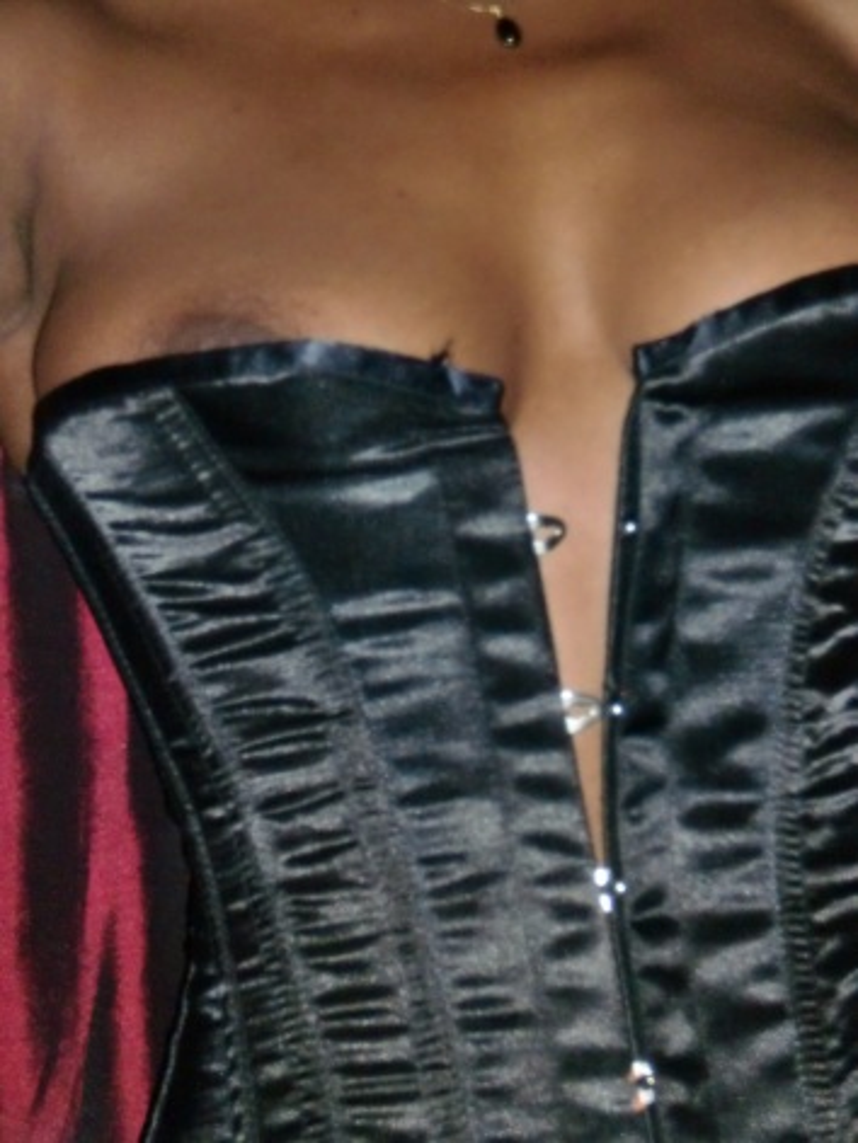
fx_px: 3503
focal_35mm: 106
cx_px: 429
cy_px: 572
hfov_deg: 14.0
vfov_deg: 18.5
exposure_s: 1/40
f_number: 5.9
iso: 400
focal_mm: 18.9
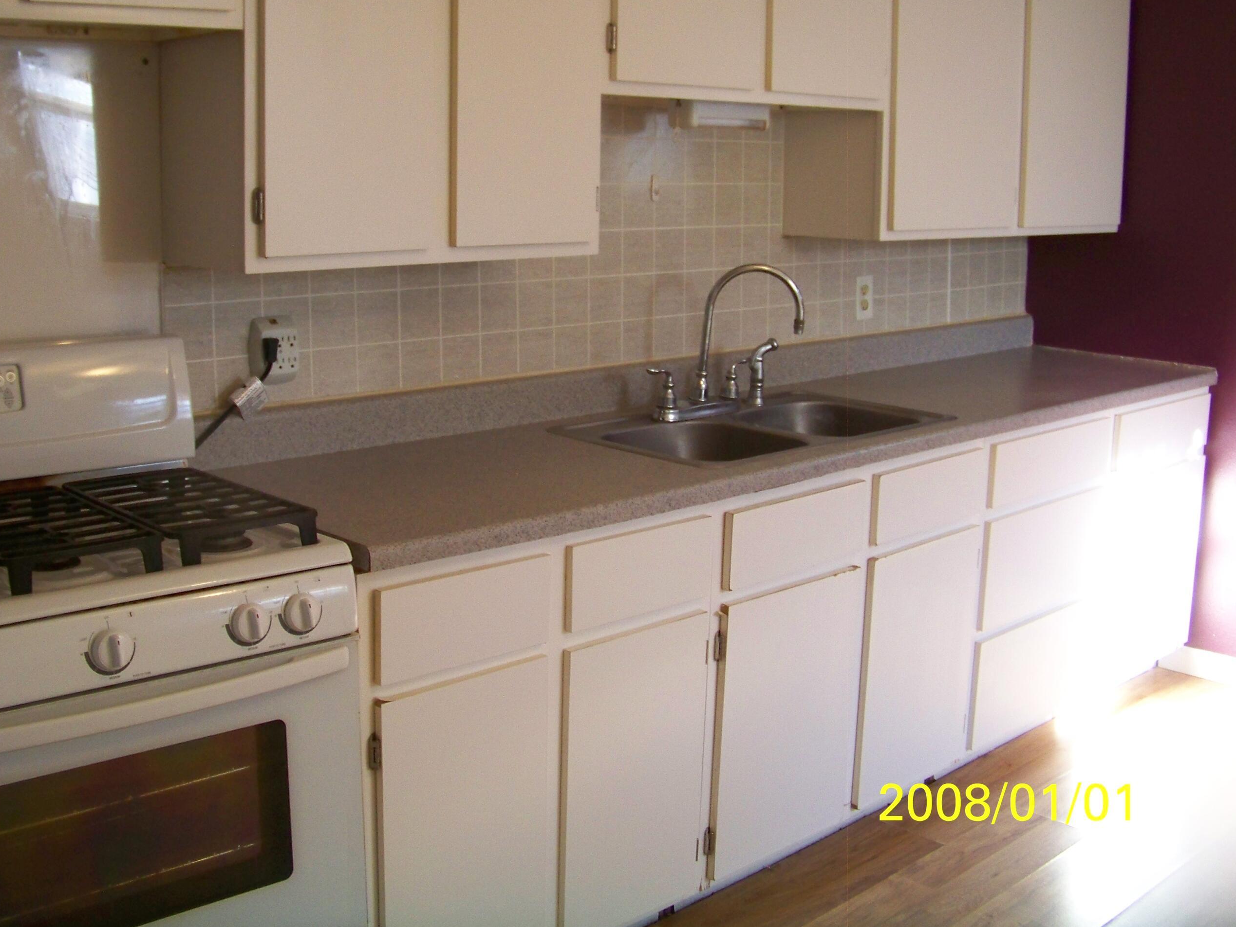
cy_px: 394
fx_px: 1393
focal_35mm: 39
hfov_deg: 47.7
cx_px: 521
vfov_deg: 36.7
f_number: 2.8
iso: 200
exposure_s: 1/30
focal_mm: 5.85
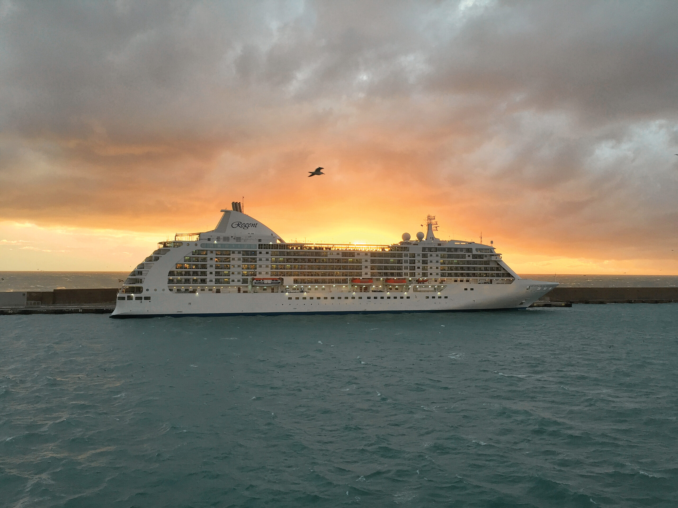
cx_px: 339
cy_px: 254
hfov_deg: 61.7
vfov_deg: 48.2
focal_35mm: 29
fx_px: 568
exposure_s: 1/100
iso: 50
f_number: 2.2
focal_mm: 4.15
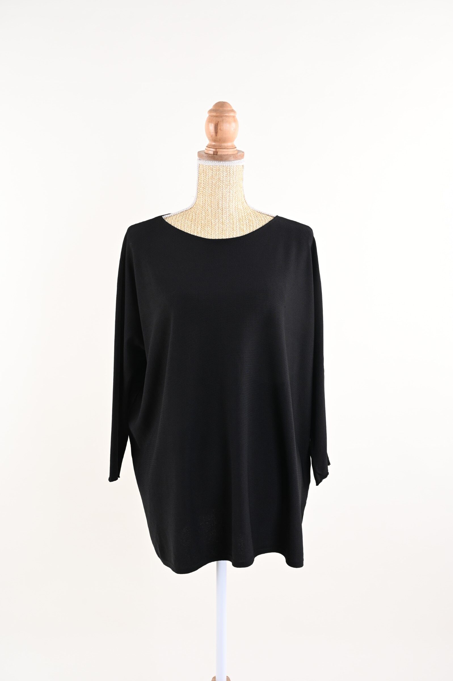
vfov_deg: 54.5
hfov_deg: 37.8
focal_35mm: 35
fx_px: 661
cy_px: 340
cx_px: 226
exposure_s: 1/125
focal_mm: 35
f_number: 9
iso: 125
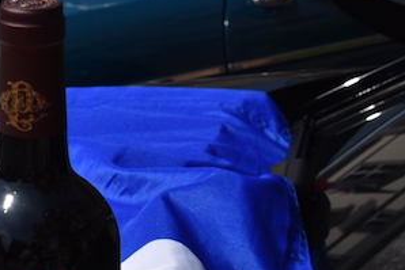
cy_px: 54
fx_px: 1778
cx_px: -202
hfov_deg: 12.4
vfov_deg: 8.7
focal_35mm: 158
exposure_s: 1/500
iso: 200
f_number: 11
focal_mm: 46
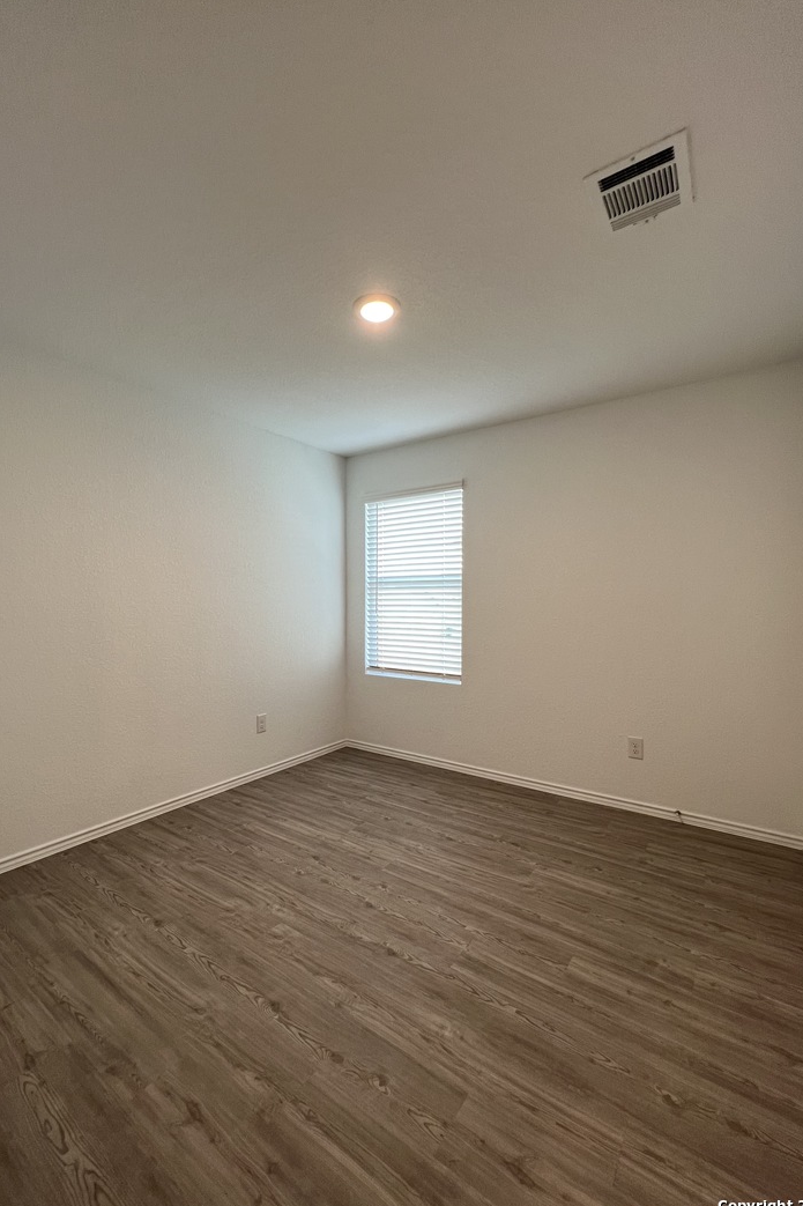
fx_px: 469
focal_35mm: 14
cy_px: 608
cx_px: 373
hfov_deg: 81.1
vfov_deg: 104.3
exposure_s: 1/60
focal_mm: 1.57
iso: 160
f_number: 1.8
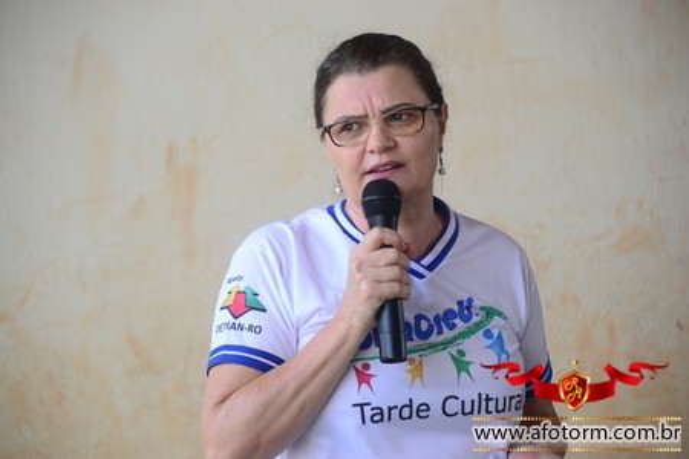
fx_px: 3875
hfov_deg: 10.2
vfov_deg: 6.8
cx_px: 344
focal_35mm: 202
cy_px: 230
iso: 400
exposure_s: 1/160
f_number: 6.3
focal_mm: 135
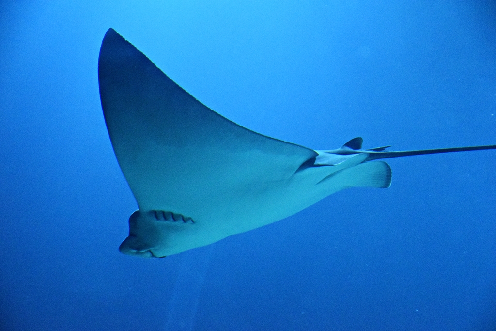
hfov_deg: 18.2
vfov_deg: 12.2
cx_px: 248
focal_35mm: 112
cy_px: 166
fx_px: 1550
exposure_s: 1/125
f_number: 5
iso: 8000
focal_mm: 75
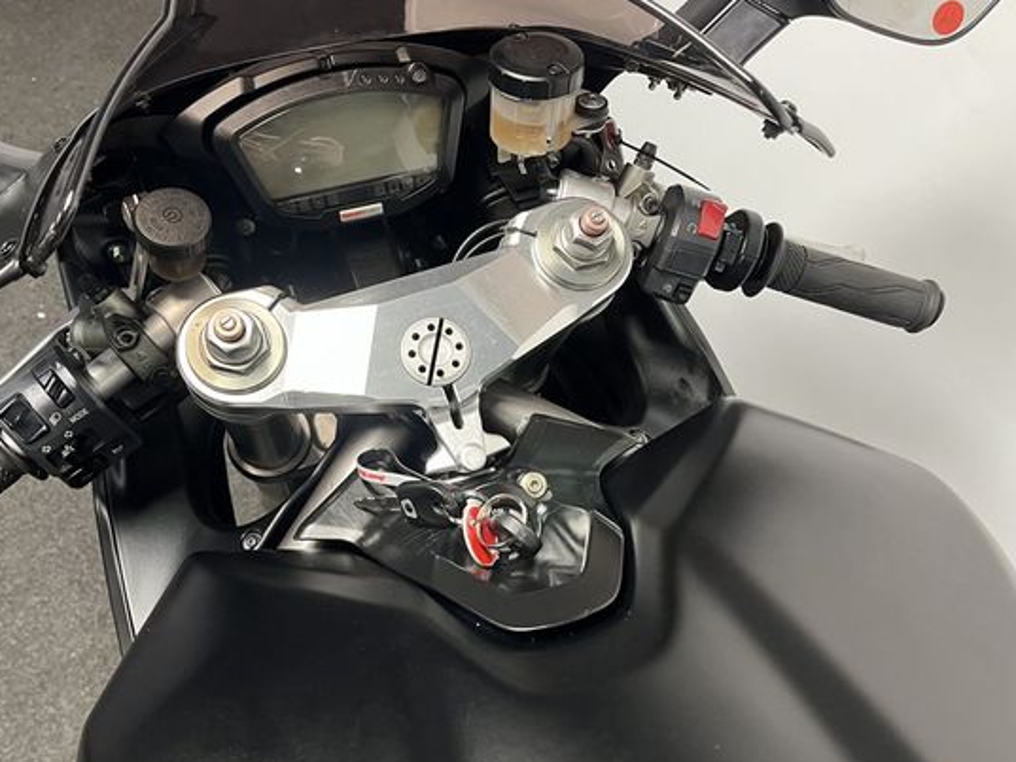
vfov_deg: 45.4
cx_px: 441
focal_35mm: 31
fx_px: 910
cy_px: 424
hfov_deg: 58.1
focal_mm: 5.1
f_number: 1.6
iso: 250
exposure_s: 1/50
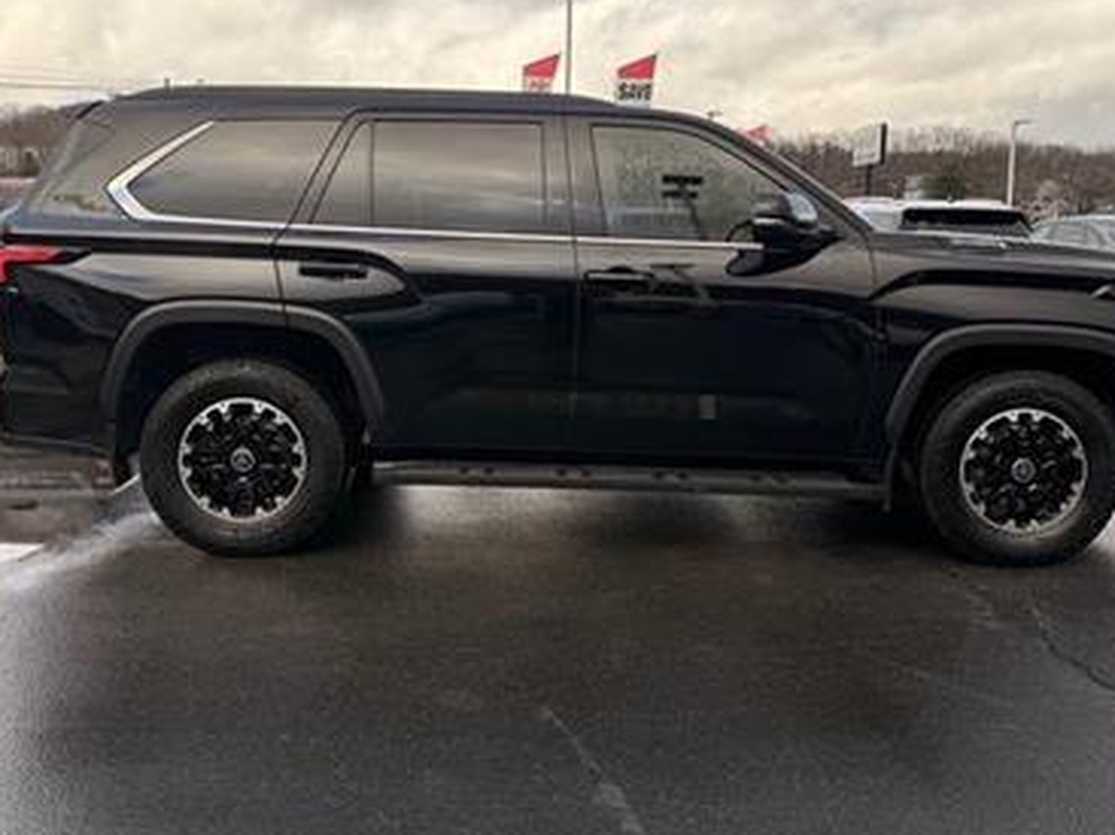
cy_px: 313
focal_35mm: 33
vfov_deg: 42.6
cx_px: 565
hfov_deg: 55.4
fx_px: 1063
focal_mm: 6.76
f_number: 1.78
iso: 80
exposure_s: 1/1385
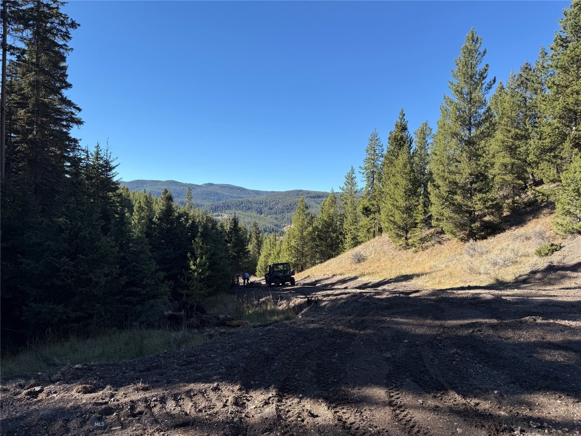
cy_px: 218
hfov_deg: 71.6
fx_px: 403
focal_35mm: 24
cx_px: 290
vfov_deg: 56.8
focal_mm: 6.76
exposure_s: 1/2299
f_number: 1.78
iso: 80
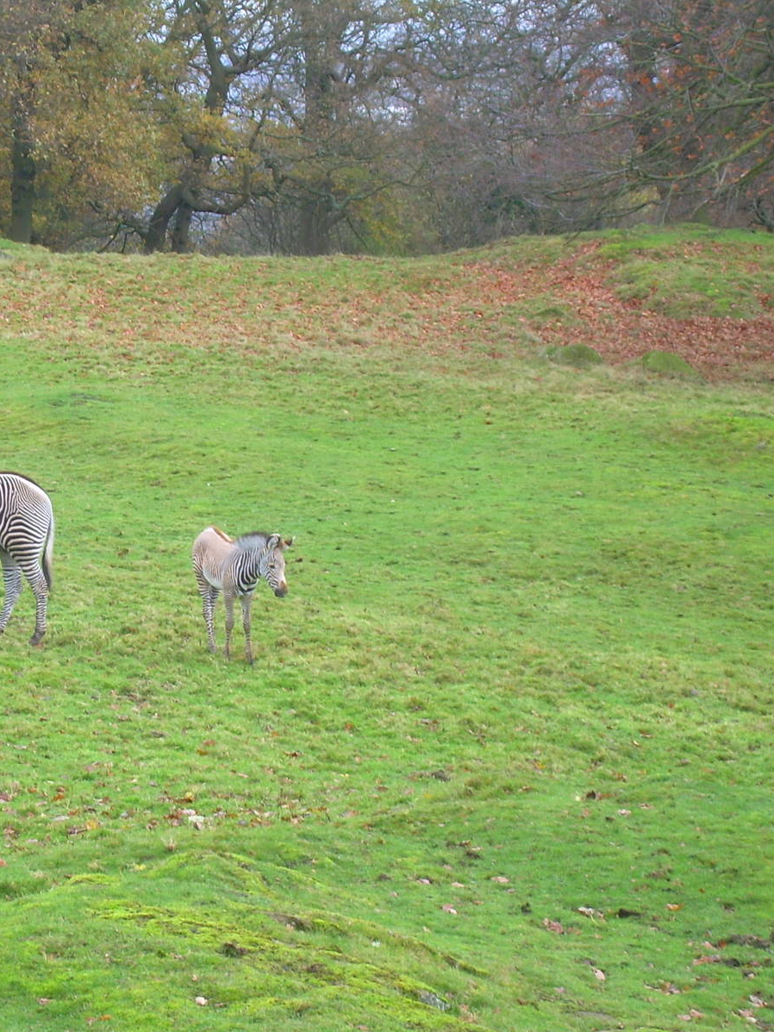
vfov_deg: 13.4
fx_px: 4382
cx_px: 91
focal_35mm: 147
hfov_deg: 10.0
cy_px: 516
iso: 50
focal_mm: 18.9
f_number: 4.9
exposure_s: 1/10.4
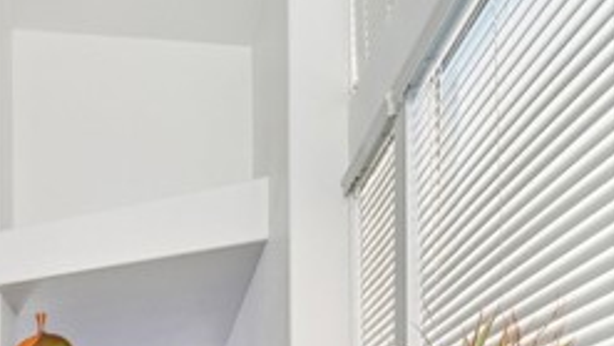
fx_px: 619
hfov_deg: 38.0
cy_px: 510
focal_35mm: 38
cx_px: -137
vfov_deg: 24.6
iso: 320
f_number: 7.1
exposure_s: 1/30
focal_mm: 14
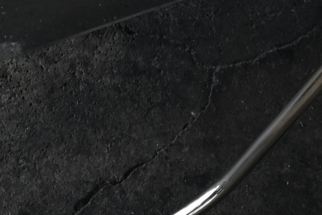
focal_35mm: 235
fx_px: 2101
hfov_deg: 8.8
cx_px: 146
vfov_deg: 5.4
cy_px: -533
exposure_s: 1/250
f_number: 5.6
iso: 160
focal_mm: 22
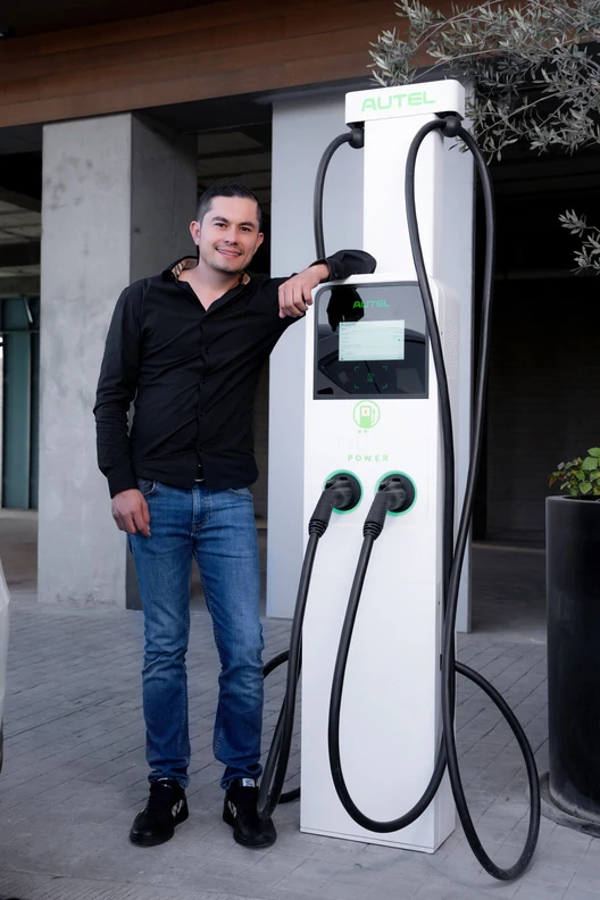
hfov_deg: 29.9
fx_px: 1125
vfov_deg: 43.6
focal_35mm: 45
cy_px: 450
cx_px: 300
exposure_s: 1/100
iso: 125
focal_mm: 45
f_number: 5
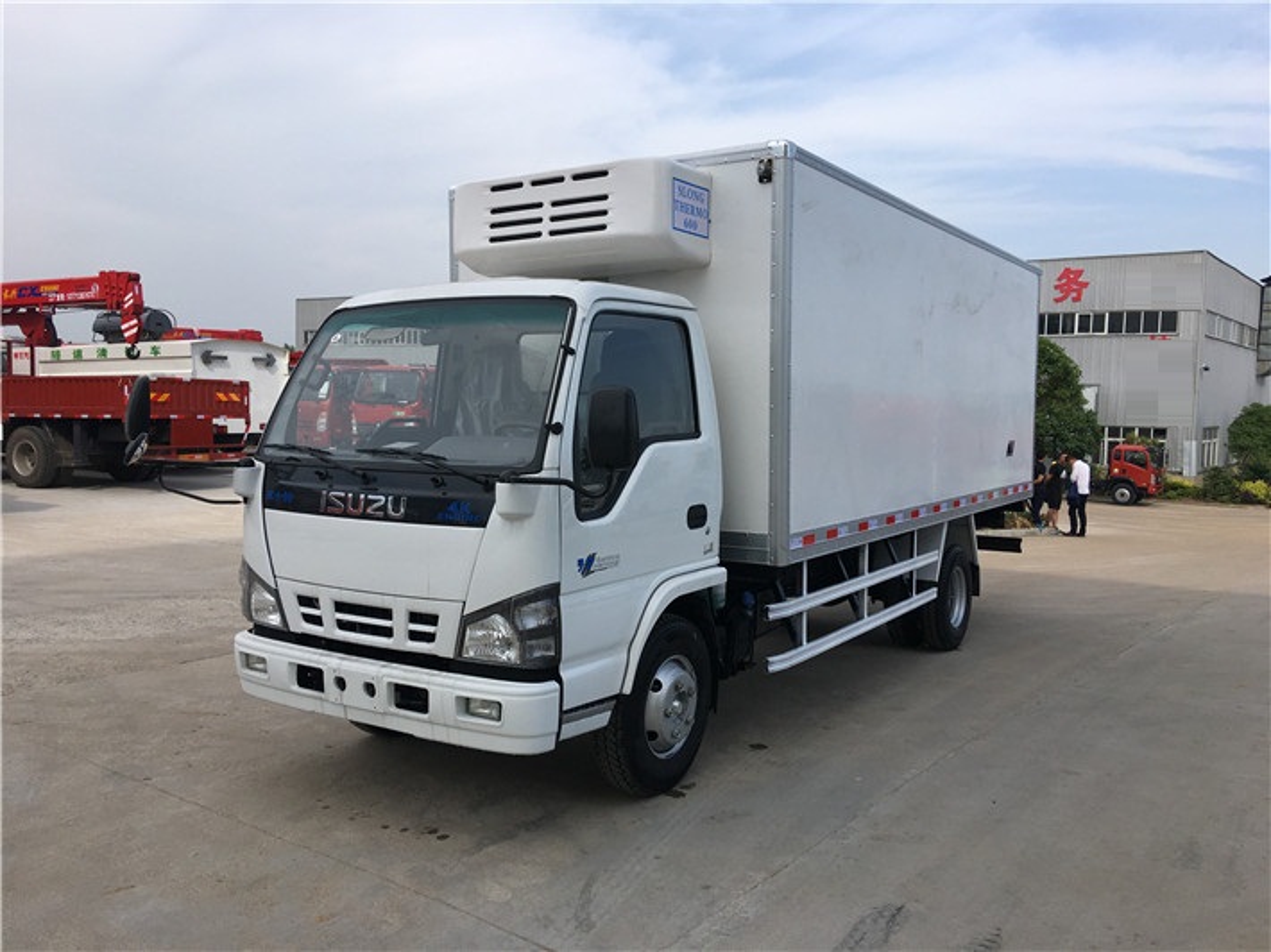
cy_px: 476
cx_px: 636
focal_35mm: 29
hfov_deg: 61.7
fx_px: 1064
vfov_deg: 48.2
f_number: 2.2
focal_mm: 4.15
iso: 25
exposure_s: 1/1451
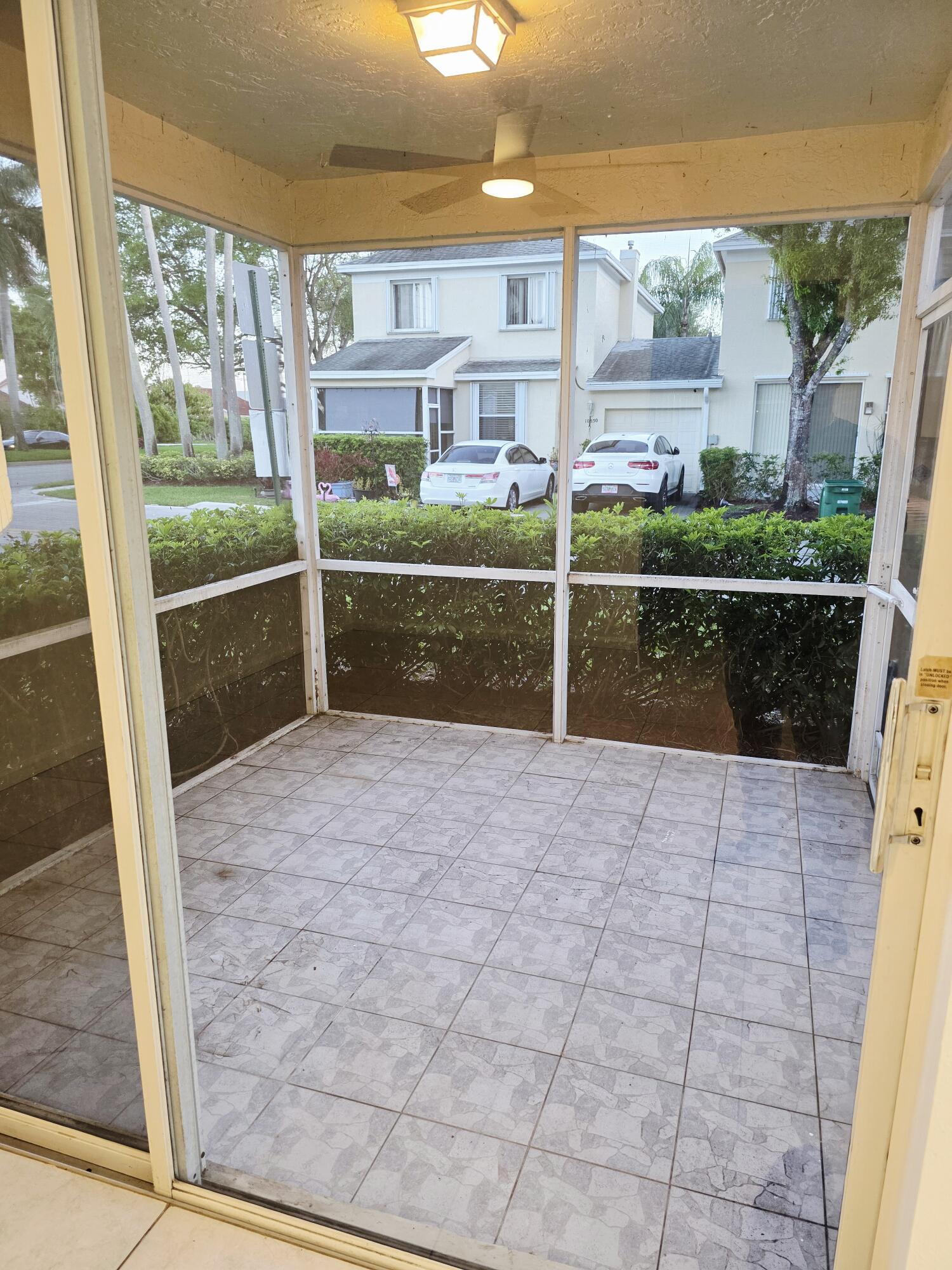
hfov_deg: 58.9
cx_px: 476
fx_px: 843
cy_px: 635
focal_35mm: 23
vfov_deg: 73.9
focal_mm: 6.3
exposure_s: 1/120
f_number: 1.7
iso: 250
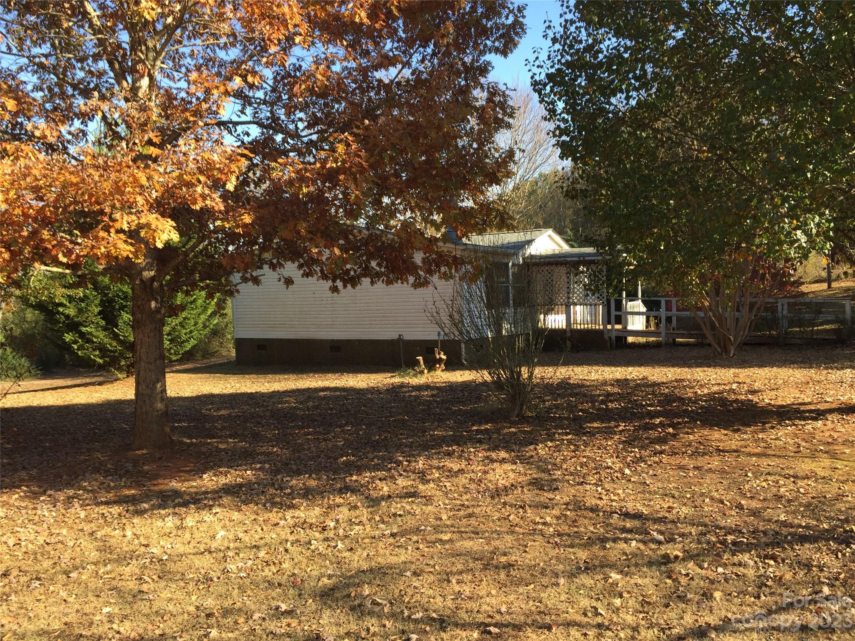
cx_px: 428
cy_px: 320
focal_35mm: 29
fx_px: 716
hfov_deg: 61.7
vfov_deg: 48.2
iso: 32
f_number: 2.2
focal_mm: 4.15
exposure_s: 1/444
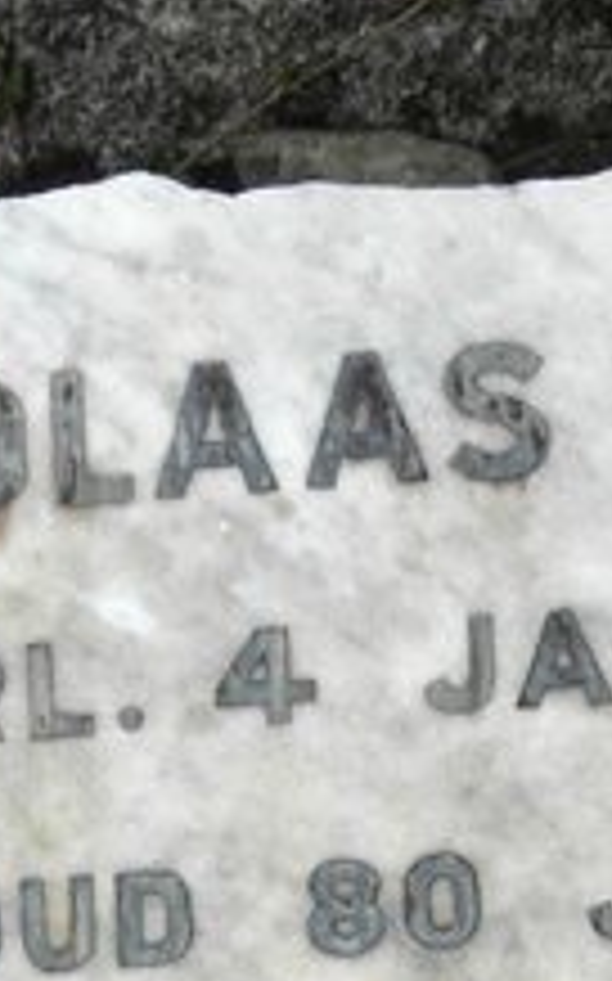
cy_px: 1580
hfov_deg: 12.9
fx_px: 2699
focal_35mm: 101
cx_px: 490
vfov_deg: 17.8
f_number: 5.6
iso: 64
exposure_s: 1/125
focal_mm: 4.6
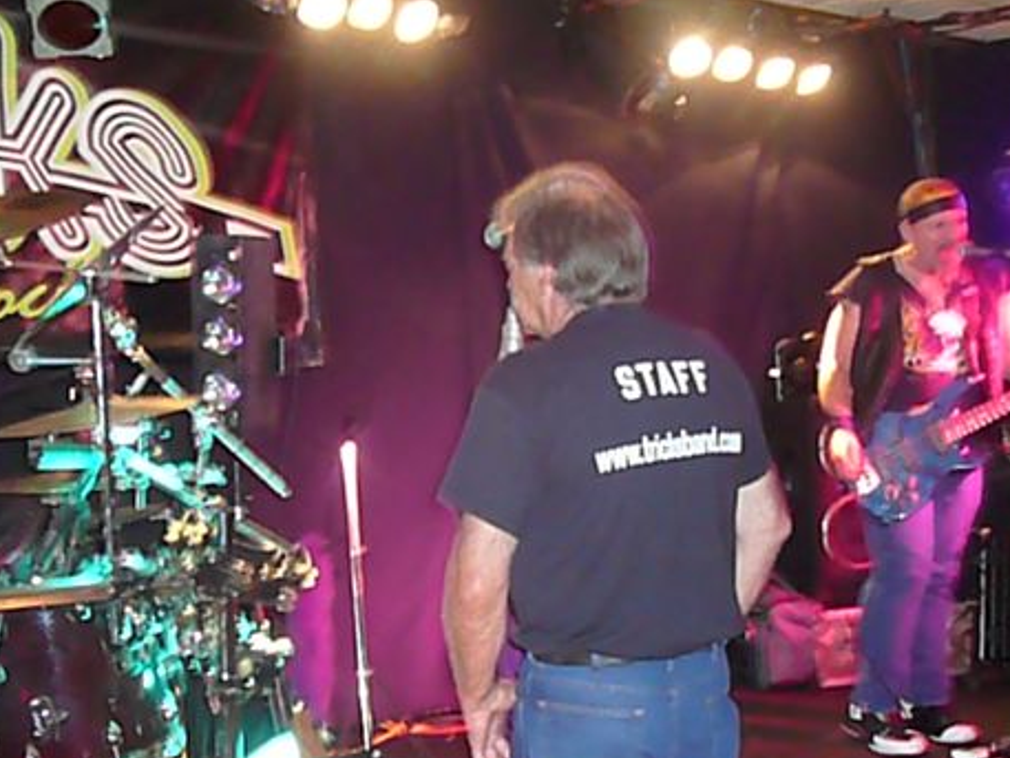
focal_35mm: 49
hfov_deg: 38.9
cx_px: 515
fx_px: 1430
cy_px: 473
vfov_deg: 29.6
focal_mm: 5.2
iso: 800
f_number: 2.8
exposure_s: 1/8
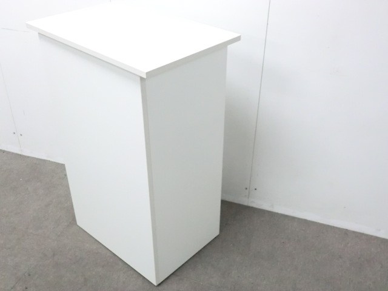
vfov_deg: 37.7
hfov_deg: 49.0
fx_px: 426
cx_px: 194
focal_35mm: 38
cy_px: 146
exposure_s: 1/50
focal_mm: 6.9
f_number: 3.9
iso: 800
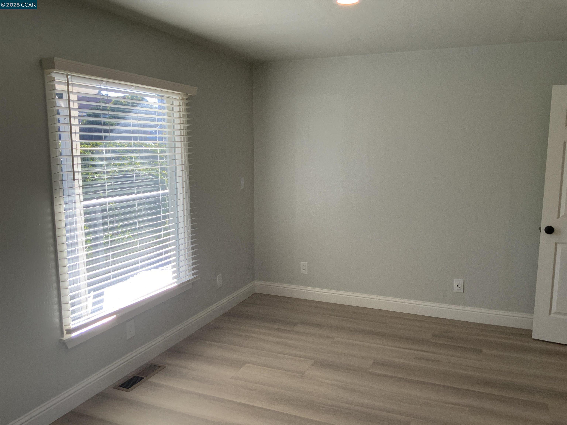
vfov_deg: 48.2
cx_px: 284
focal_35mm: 29
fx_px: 475
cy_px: 212
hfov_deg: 61.7
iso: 16
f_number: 1.8
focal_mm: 3
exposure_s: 1/190
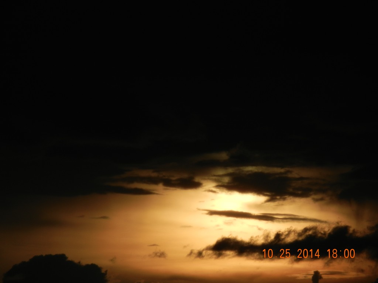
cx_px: 189
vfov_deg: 5.0
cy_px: 142
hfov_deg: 6.6
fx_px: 3276
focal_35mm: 300
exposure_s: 1/830
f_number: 11.2
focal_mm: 54
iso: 160
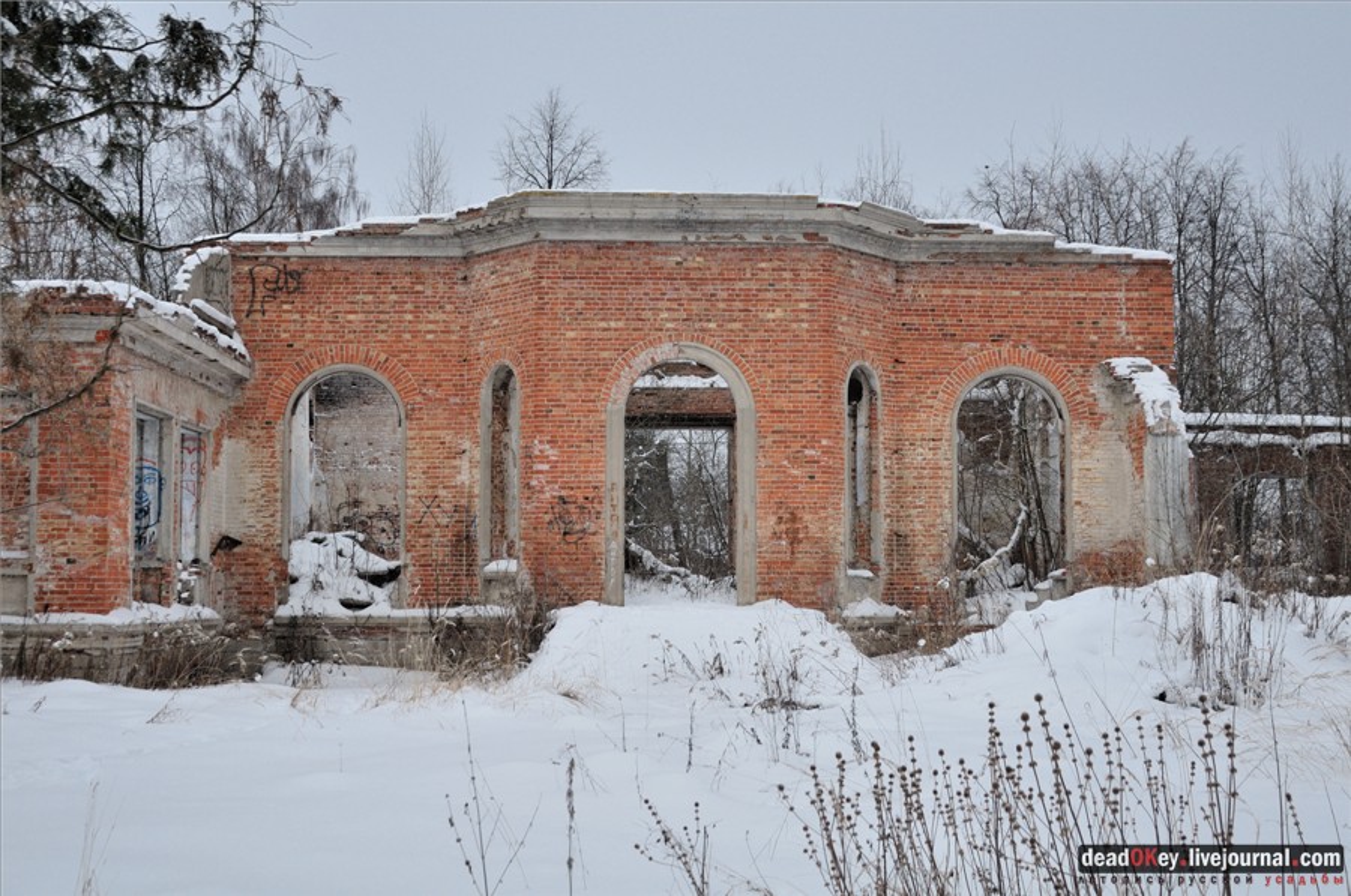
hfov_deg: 41.2
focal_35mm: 48
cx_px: 676
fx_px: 1798
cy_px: 448
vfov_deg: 28.0
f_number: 8
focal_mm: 32
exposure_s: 1/250
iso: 320
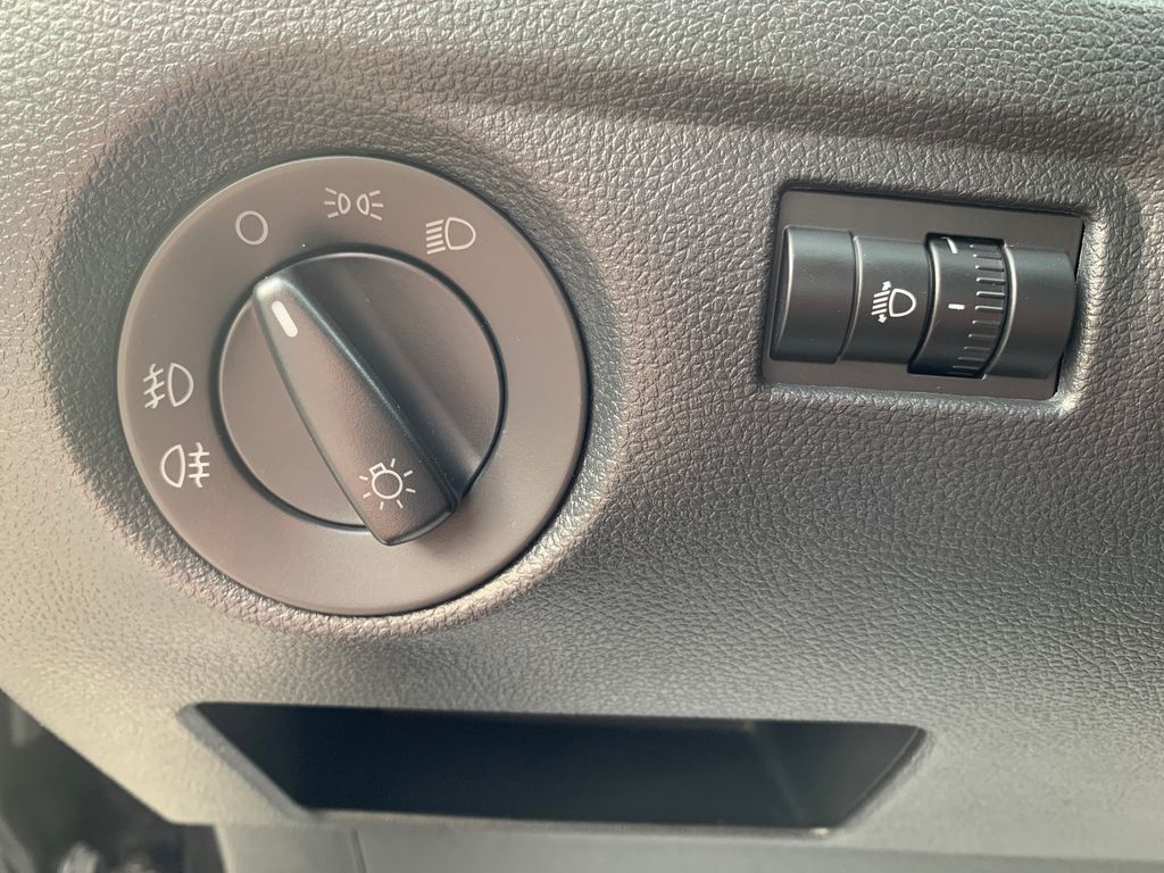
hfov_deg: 67.3
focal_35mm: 26
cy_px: 436
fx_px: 874
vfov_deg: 53.1
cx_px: 582
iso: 100
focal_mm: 4.25
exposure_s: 1/60
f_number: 1.8
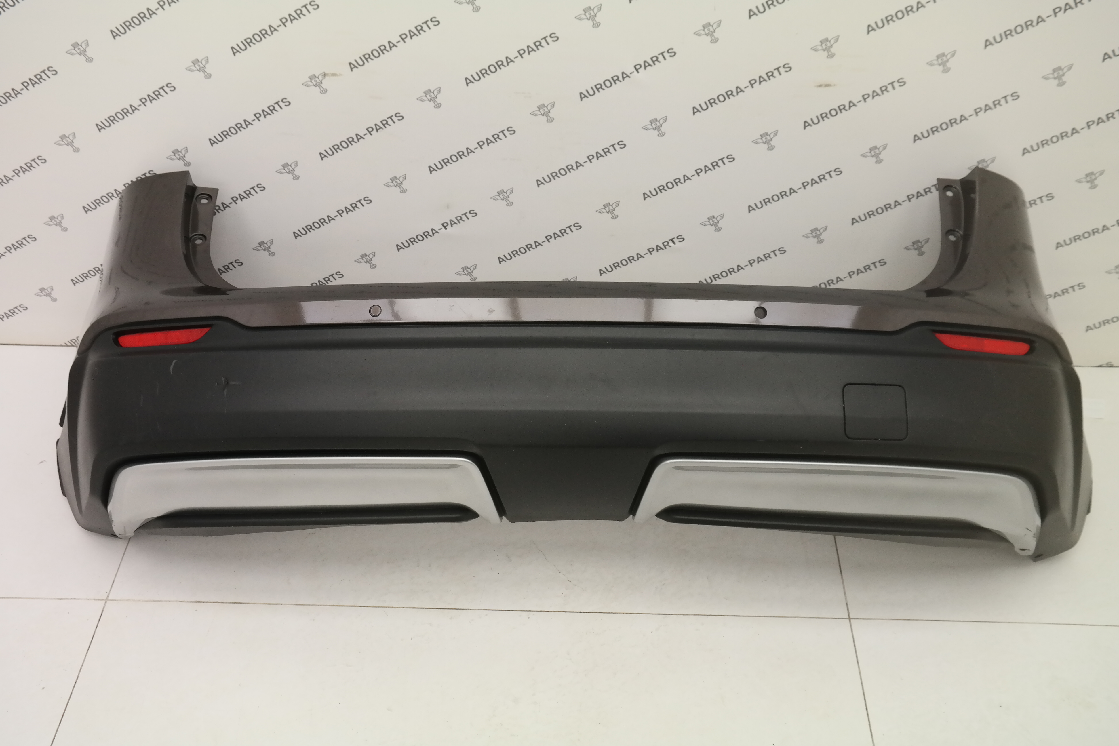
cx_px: 560
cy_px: 373
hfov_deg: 53.1
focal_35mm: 36
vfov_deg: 36.9
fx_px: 1119
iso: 1600
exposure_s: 1/250
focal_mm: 24
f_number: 6.3
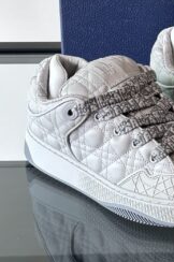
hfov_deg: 10.9
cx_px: 207
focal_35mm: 123
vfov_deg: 16.2
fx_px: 894
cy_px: -31
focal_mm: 6.86
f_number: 1.78
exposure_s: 1/121
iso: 64
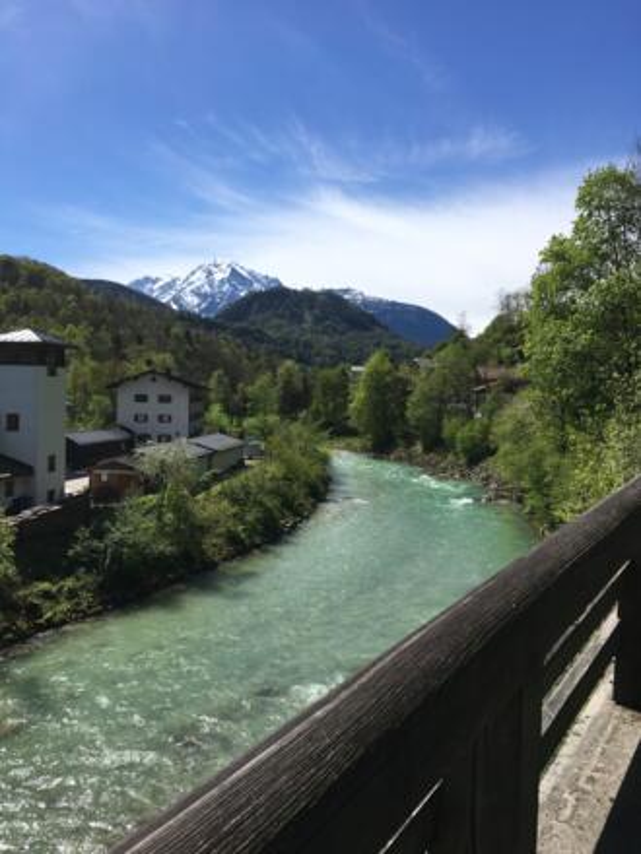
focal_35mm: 29
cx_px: 320
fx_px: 716
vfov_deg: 61.7
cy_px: 427
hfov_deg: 48.2
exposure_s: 1/2404
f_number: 2.2
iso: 25
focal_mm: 4.15
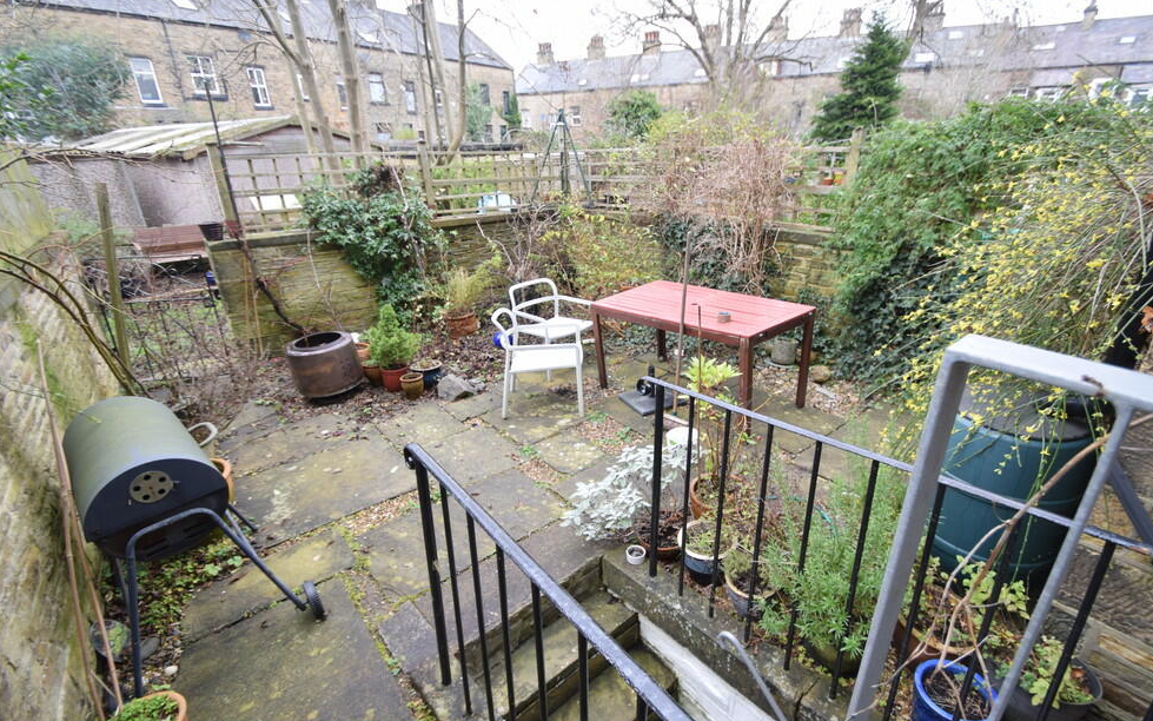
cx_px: 596
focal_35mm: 16
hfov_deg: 97.8
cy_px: 363
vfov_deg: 71.3
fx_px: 503
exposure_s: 1/100
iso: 400
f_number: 5
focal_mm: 10
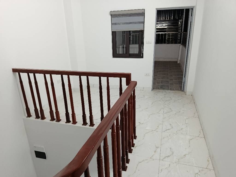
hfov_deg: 71.6
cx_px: 118
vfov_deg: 56.8
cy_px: 88
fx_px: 164
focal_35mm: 24
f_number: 1.7
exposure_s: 1/50
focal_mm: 5.24
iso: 691
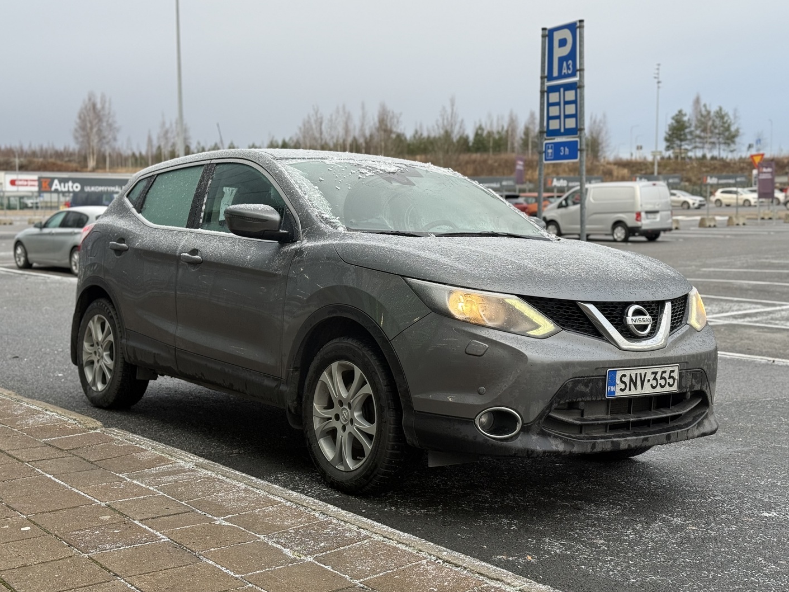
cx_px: 393
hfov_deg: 38.9
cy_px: 293
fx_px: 1117
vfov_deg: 29.7
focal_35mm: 49
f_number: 1.78
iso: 50
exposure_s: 1/127
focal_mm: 6.76
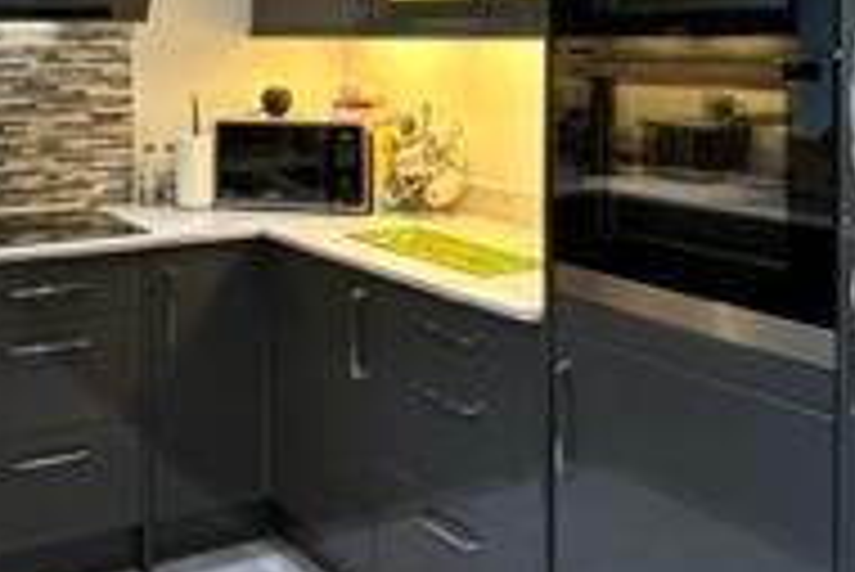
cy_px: 54
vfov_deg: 26.6
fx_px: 1165
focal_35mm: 49
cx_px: 324
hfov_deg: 40.1
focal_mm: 2.22
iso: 200
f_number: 2.2
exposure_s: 1/100
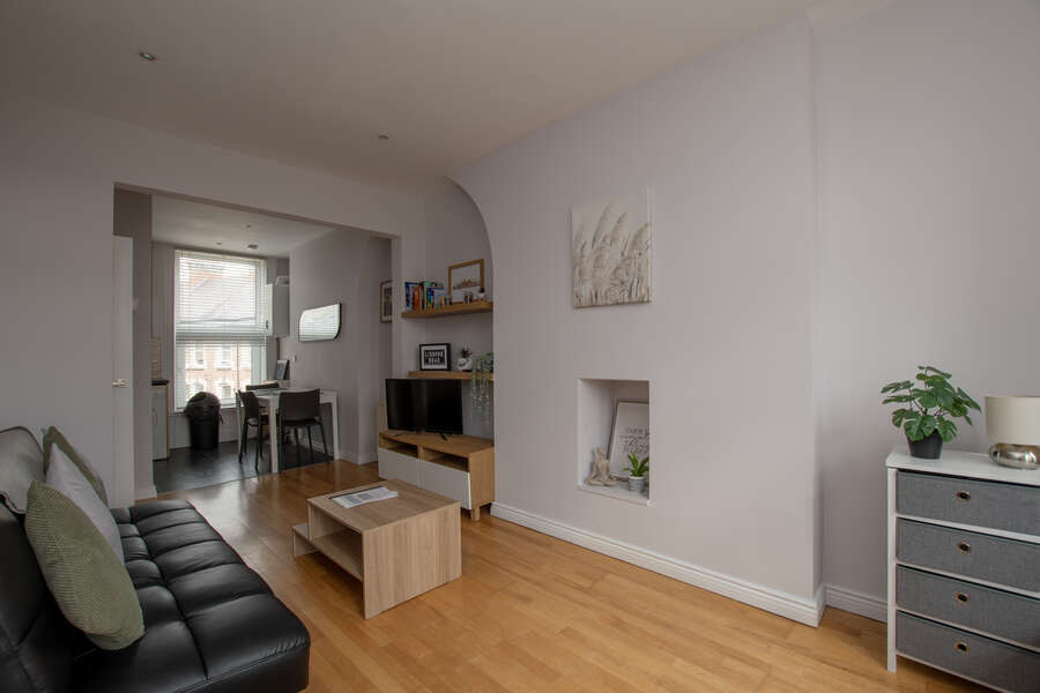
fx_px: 433
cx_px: 520
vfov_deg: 77.3
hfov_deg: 100.4
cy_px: 346
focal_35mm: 15
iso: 400
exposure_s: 1/50
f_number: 6.3
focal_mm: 10
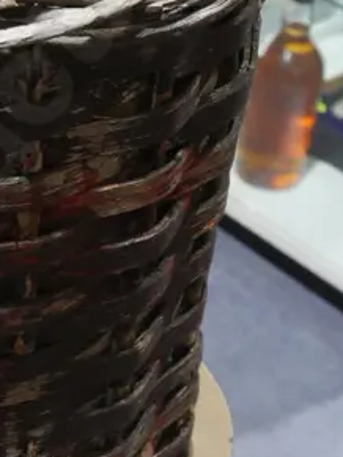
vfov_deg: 16.4
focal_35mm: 120
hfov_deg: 12.2
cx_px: -6
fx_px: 1583
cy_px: 140
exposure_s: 1/60
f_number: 5.6
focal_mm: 17
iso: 1000
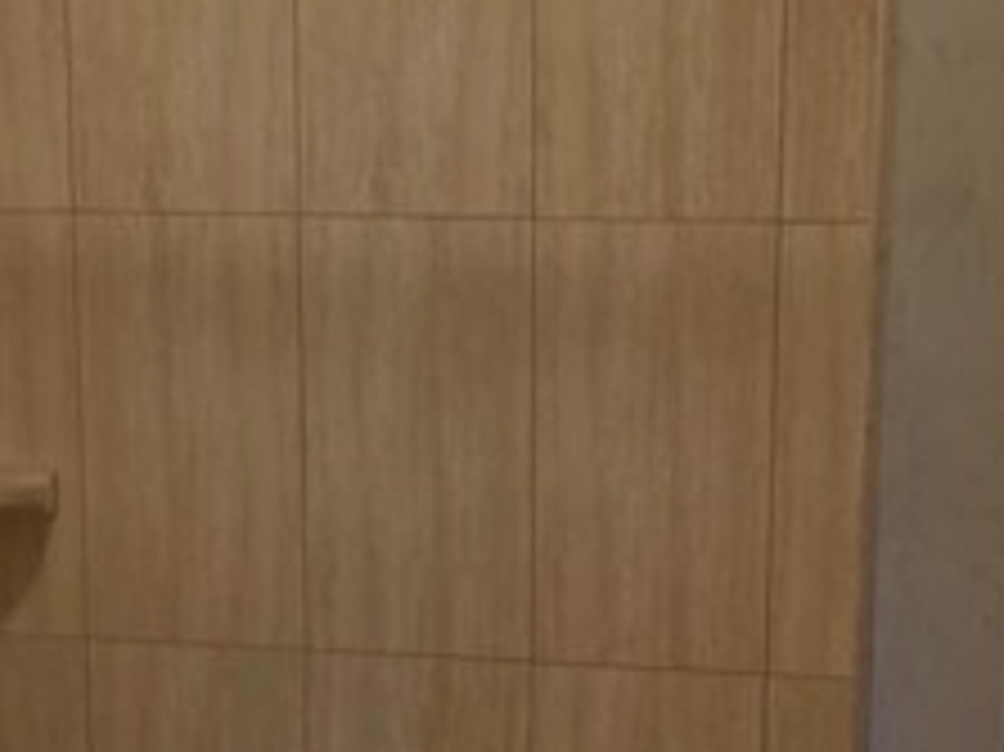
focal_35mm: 66
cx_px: 675
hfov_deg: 29.2
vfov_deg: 21.6
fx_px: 1913
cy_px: 707
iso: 320
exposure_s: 1/120
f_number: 1.7
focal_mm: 6.3
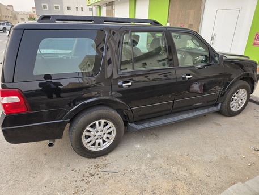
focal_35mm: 23
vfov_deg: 58.9
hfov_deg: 73.9
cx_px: 130
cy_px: 98
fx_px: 172
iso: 64
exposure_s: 1/180
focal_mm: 6.3
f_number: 1.7
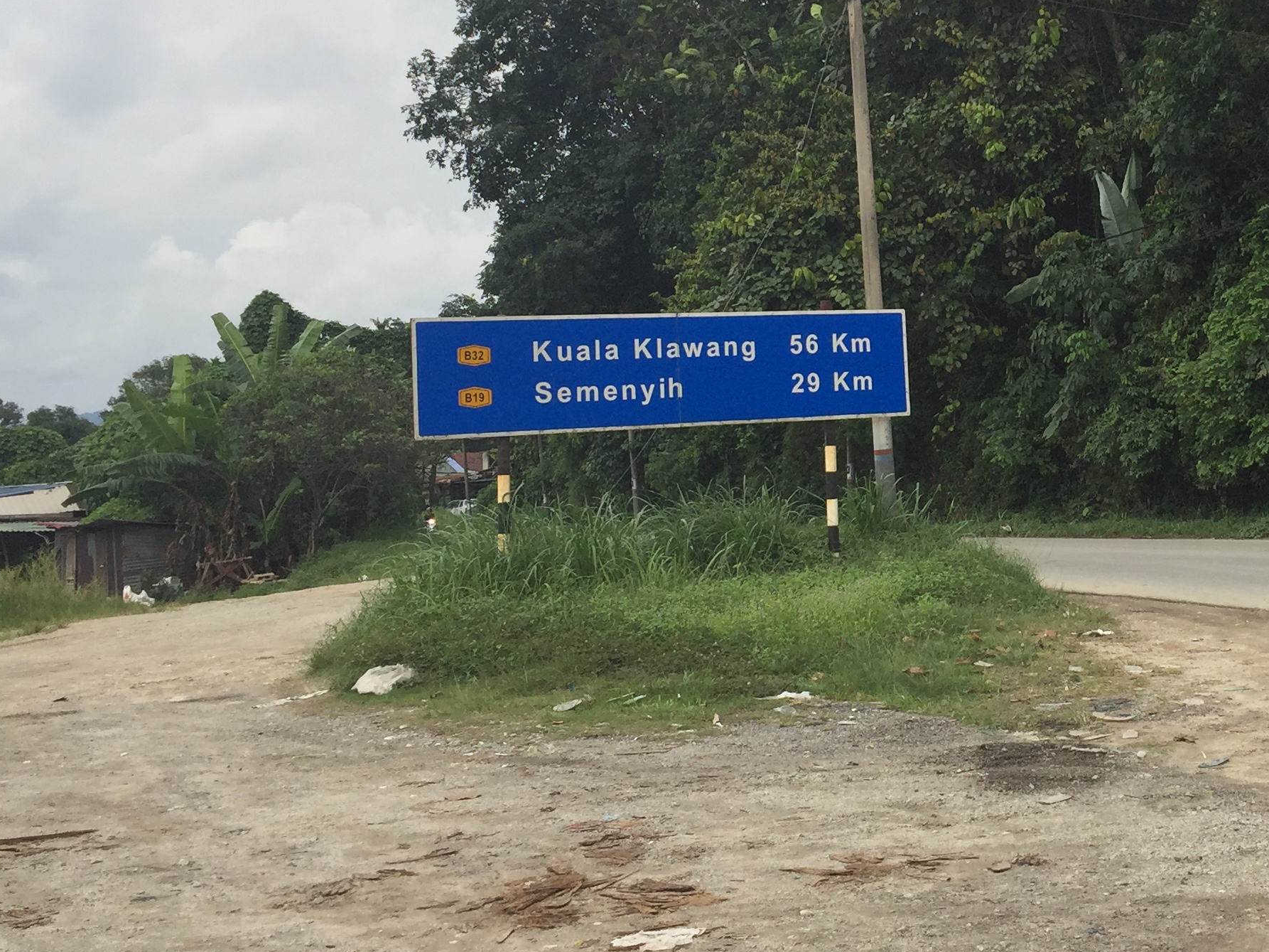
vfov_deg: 27.3
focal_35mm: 53
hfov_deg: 34.8
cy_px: 306
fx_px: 1943
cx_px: 1052
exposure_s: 1/807
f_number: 2.2
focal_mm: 4.15
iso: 32
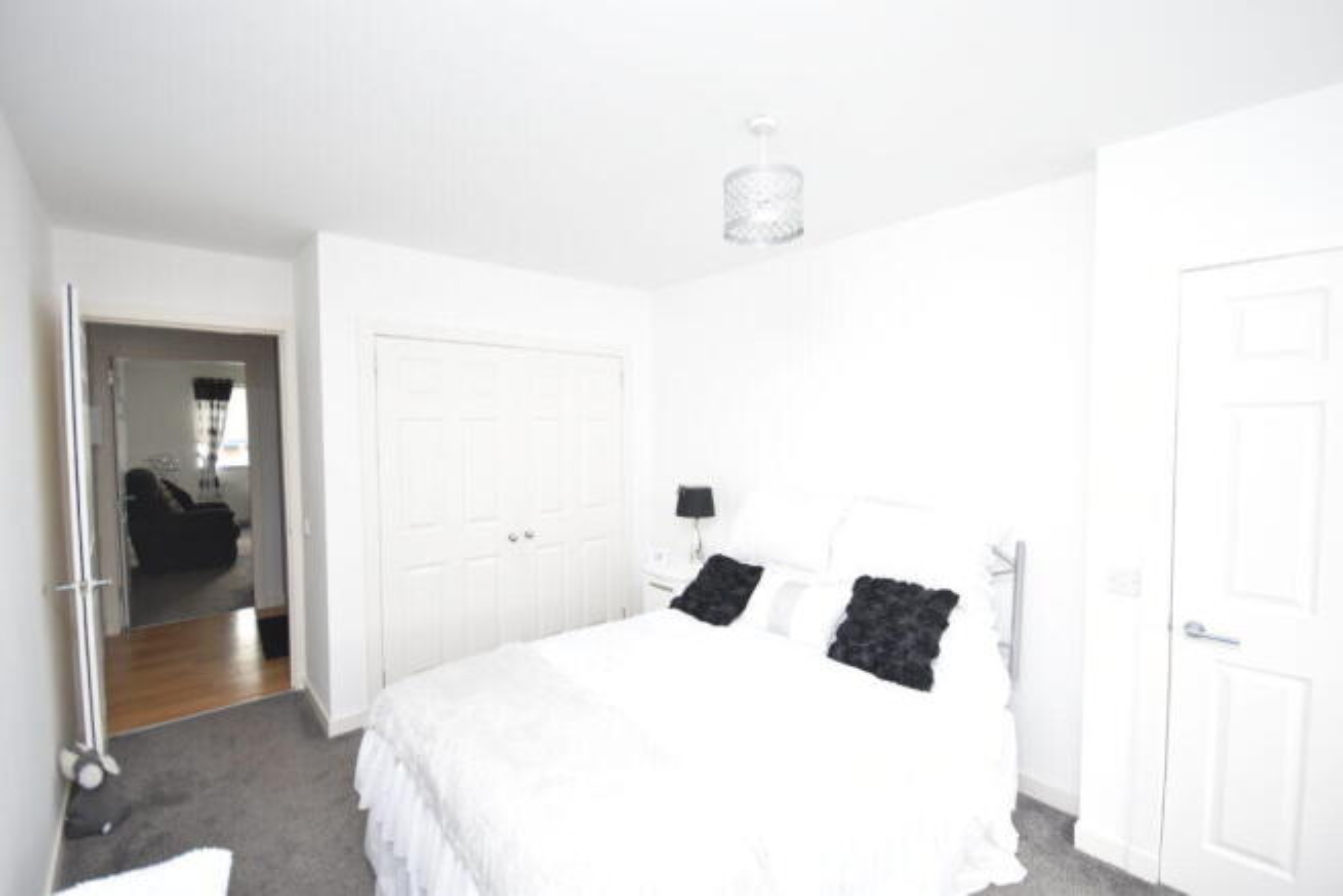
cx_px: 672
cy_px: 448
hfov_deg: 100.4
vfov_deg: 77.4
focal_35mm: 15
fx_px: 560
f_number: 4
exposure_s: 1/60
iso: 720
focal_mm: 10
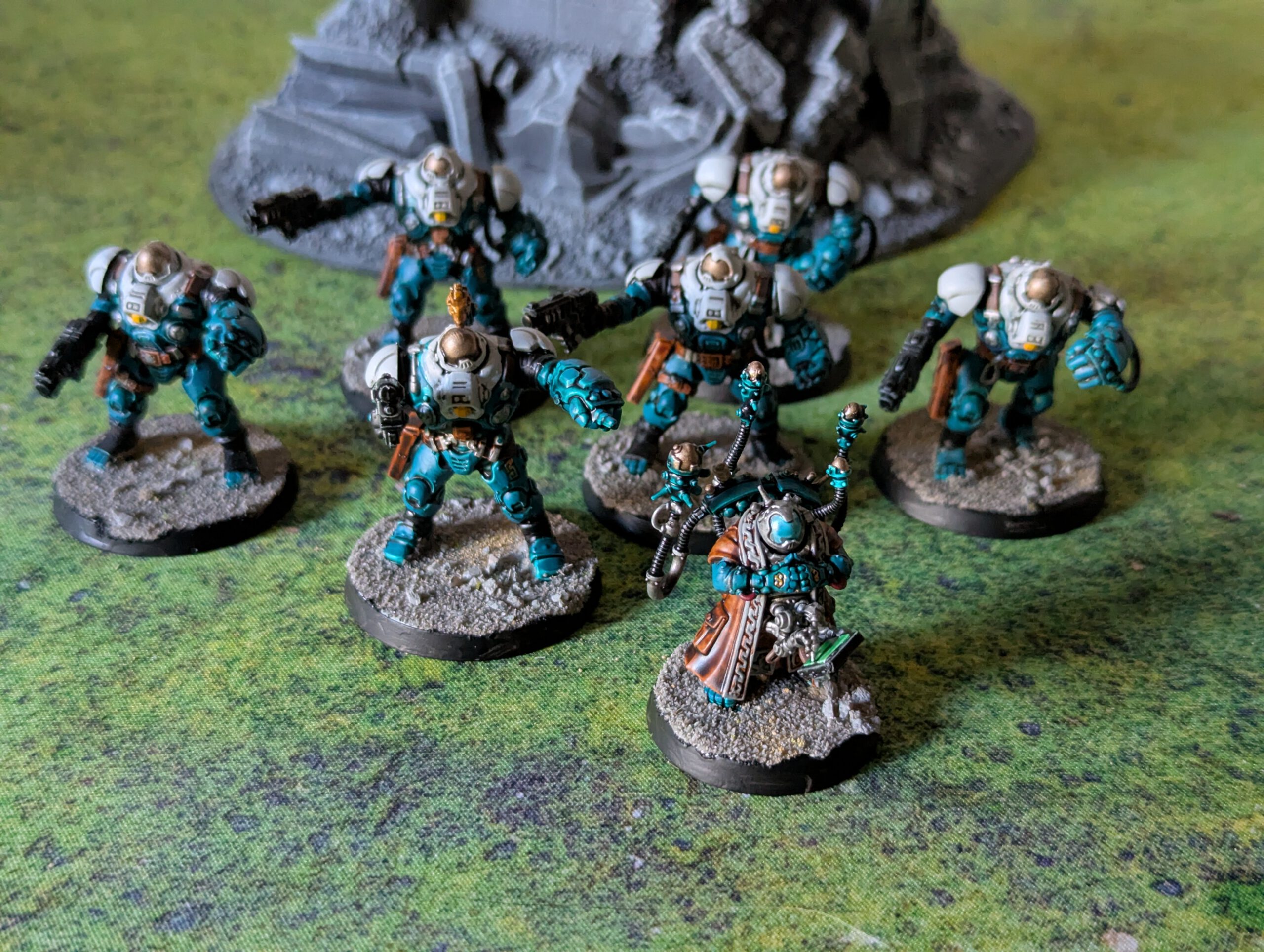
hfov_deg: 39.6
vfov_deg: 30.3
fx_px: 1755
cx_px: 632
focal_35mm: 48
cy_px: 476
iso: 310
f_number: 1.85
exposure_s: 1/27.2
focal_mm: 6.81
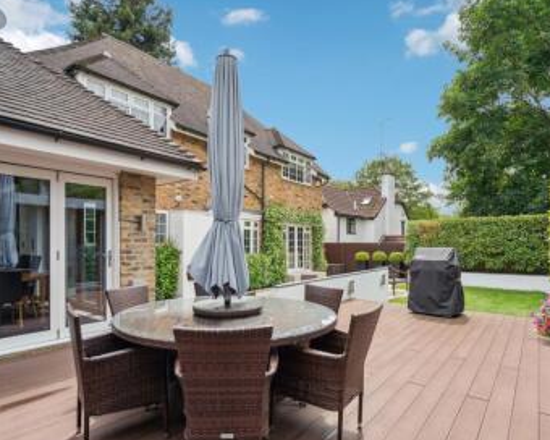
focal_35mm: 21
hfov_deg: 77.6
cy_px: 245
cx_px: 267
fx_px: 342
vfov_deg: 65.3
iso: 640
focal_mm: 16
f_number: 5.6
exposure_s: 1/640
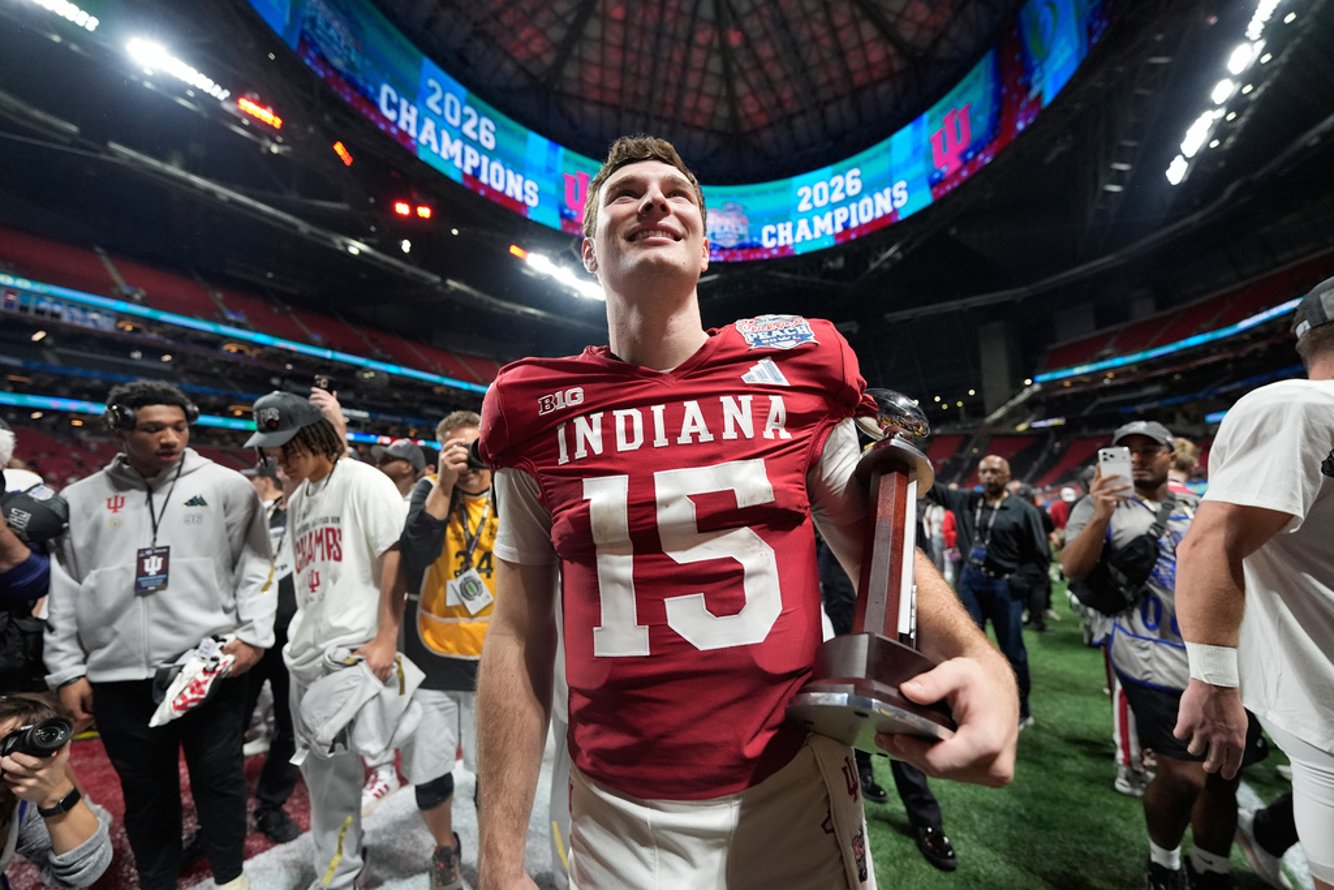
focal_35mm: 14
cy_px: 445
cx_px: 667
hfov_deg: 104.2
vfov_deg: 81.2
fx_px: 519
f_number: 2.5
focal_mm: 14
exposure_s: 1/4000
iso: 3200
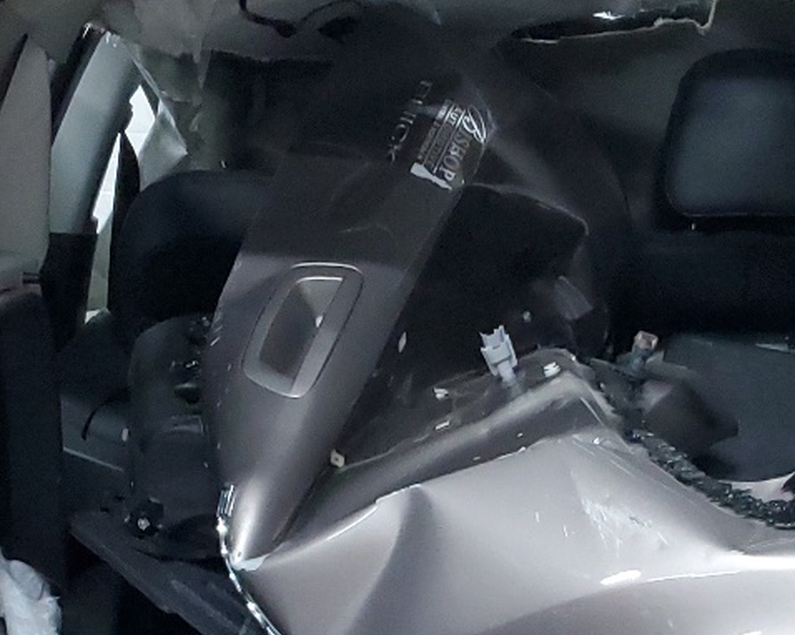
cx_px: 492
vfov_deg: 17.5
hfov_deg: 22.4
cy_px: 677
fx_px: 1999
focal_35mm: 85
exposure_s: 1/60.2
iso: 345
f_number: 1.5
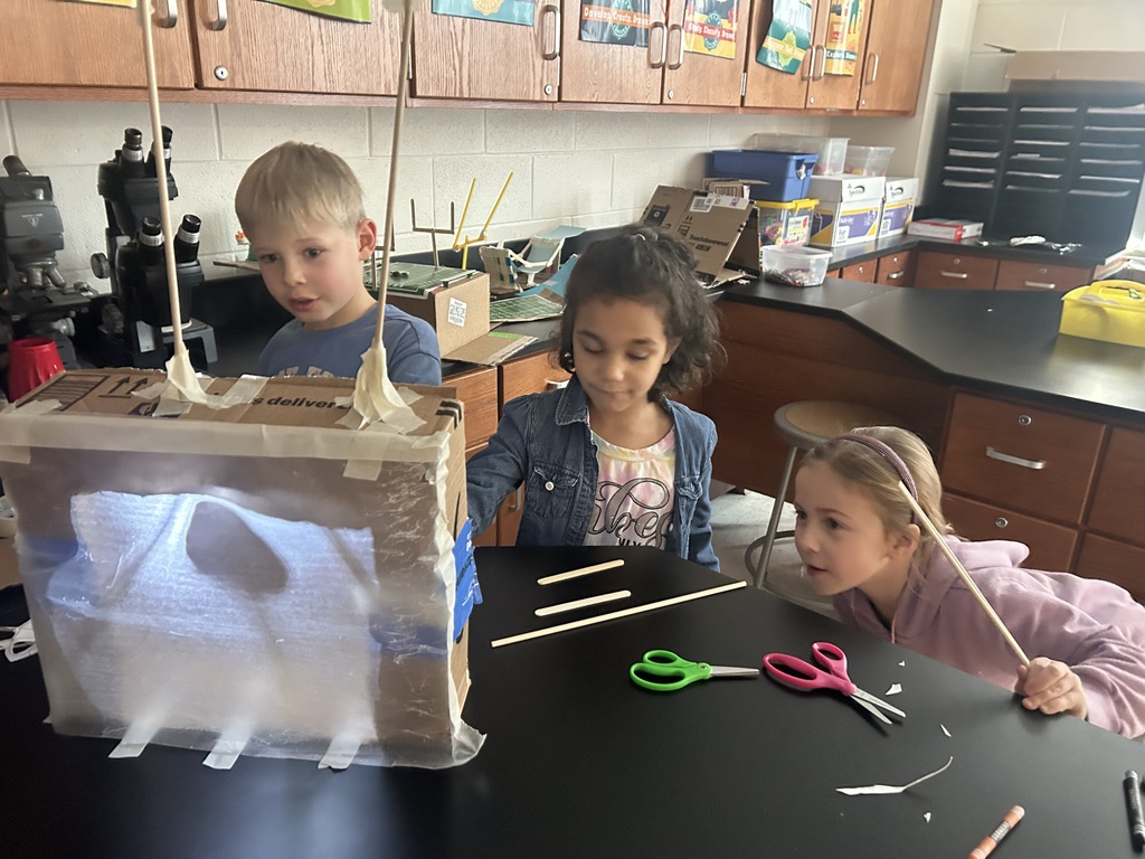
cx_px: 572
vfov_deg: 53.1
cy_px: 430
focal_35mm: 26
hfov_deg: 67.3
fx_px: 860
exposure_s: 1/30
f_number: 1.5
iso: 800
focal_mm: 5.7
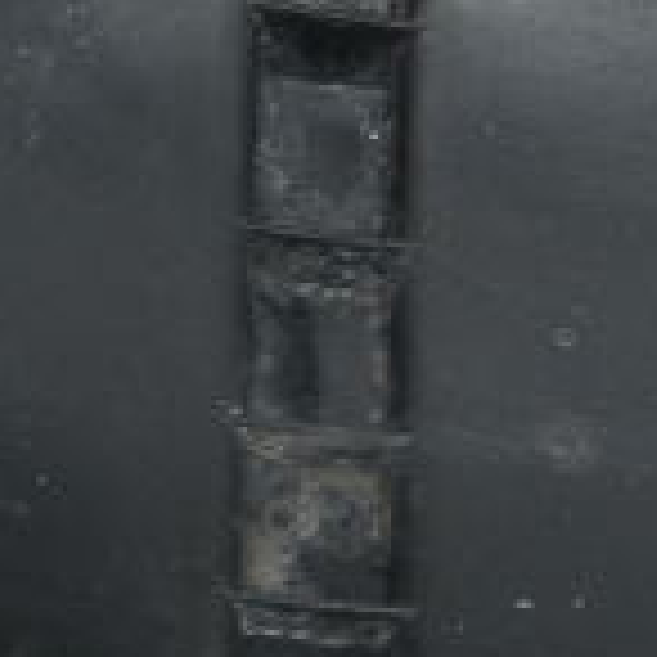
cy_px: -184
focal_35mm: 167
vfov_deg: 10.3
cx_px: 536
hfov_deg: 10.4
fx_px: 3586
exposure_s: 1/67
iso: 79
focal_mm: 4.7
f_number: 2.8
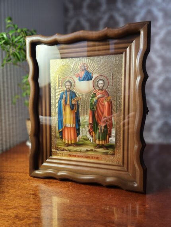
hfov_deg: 58.9
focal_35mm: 23
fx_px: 151
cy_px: 114
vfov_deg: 73.9
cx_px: 86
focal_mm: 5.4
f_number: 1.8
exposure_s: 1/100
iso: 200
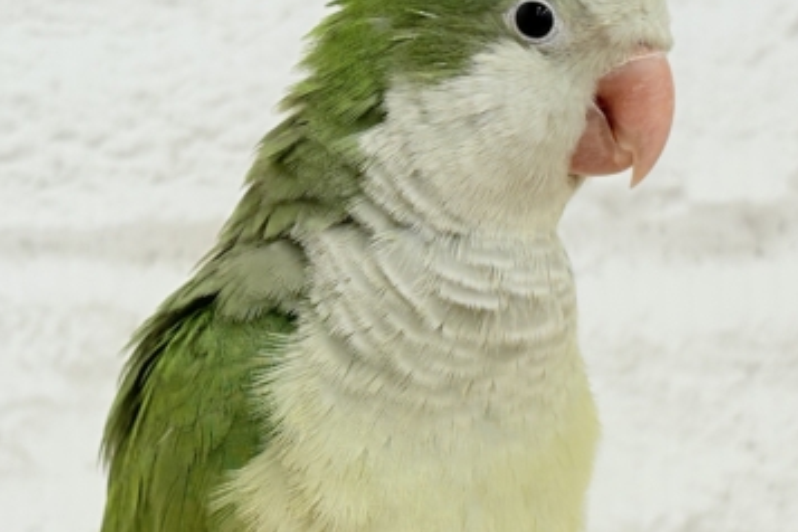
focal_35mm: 97
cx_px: 371
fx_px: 2150
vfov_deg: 14.1
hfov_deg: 21.0
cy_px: 313
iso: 80
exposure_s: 1/100
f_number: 1.6
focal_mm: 5.96
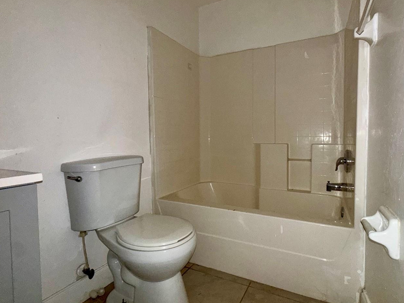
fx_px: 210
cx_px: 231
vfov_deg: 71.5
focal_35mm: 18
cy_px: 144
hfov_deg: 87.2
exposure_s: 1/60
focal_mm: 2.22
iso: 160
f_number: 2.2
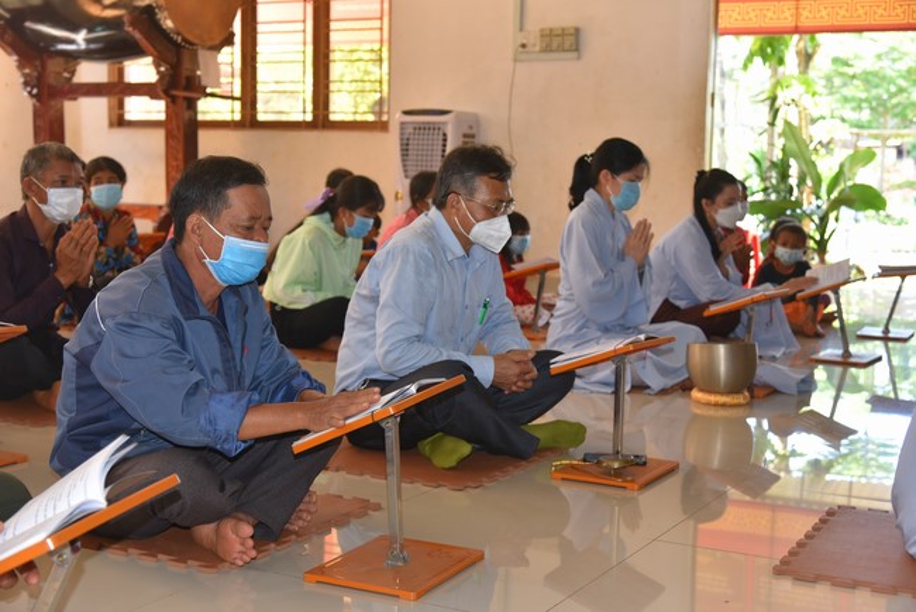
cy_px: 306
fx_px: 1273
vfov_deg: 27.0
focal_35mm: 50
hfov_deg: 39.6
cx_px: 458
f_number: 4.5
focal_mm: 50
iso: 800
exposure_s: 1/80
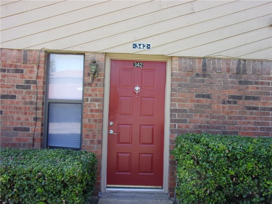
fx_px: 189
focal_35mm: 24
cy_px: 102
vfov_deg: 56.8
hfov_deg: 71.6
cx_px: 136
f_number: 3.3
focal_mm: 4.3
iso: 80
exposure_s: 1/200
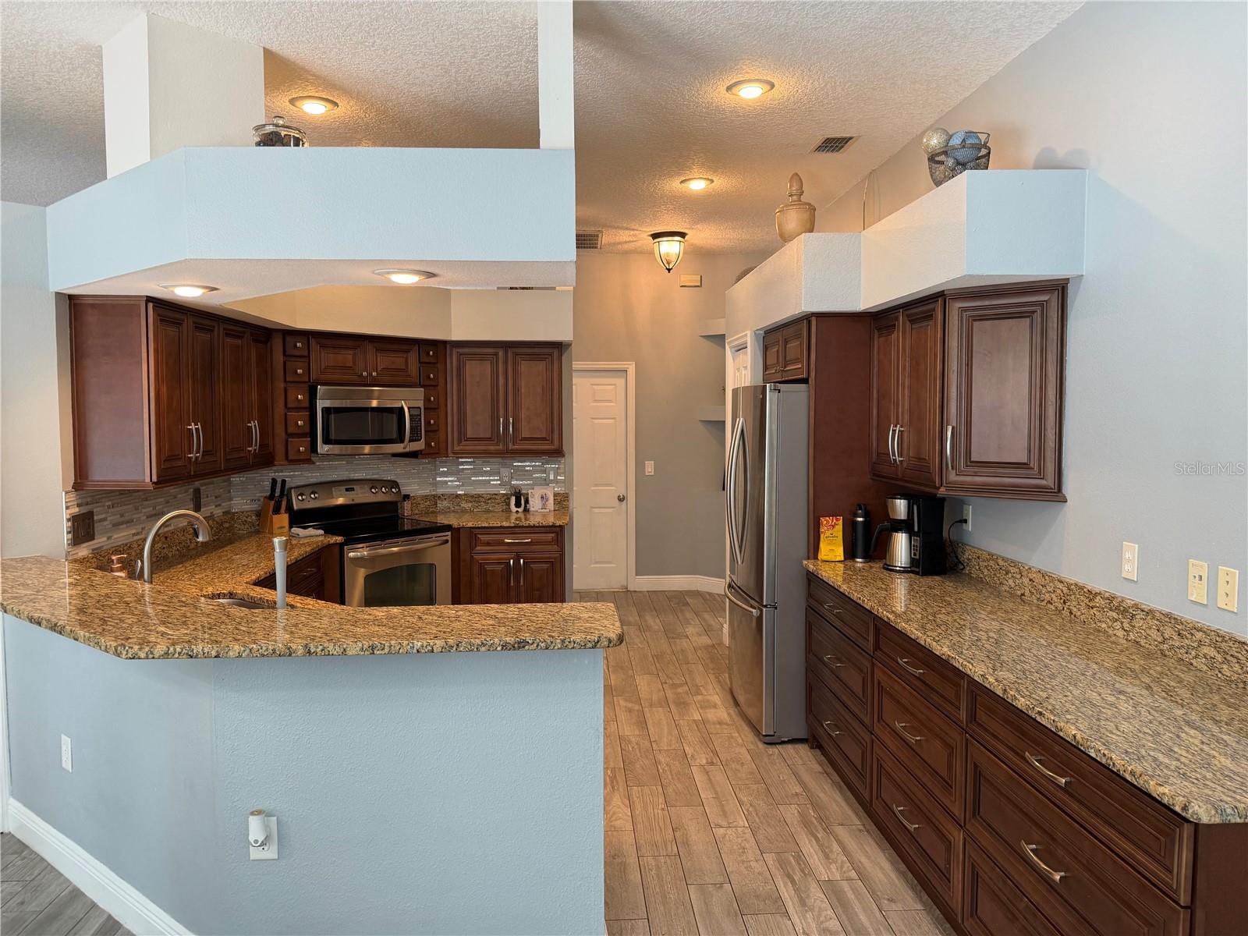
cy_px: 468
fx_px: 865
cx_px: 624
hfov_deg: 71.6
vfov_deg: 56.8
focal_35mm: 24
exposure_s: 1/60
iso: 125
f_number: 1.78
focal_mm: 6.76
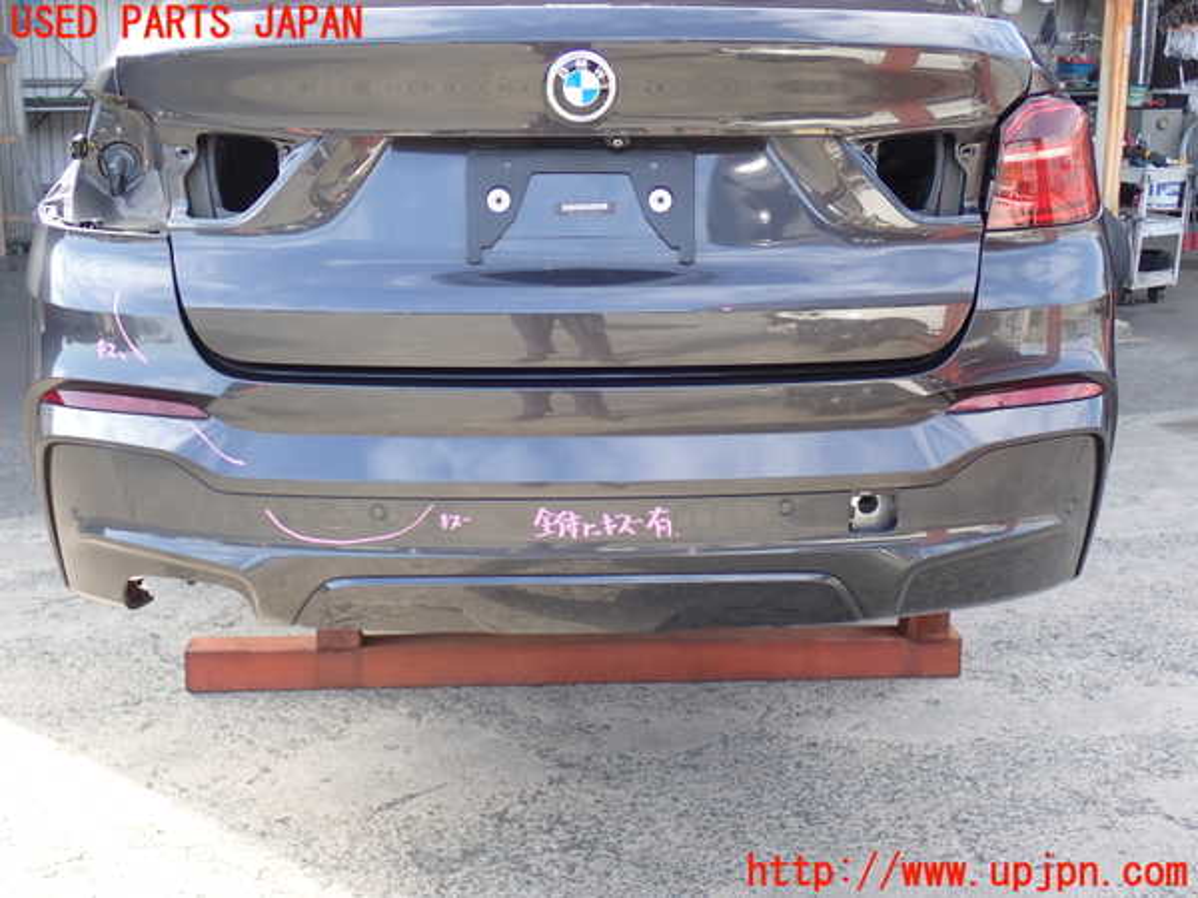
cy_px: 449
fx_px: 1730
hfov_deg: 38.2
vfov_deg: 29.1
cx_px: 599
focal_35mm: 50
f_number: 3.2
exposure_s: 1/100
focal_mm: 9.01
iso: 125
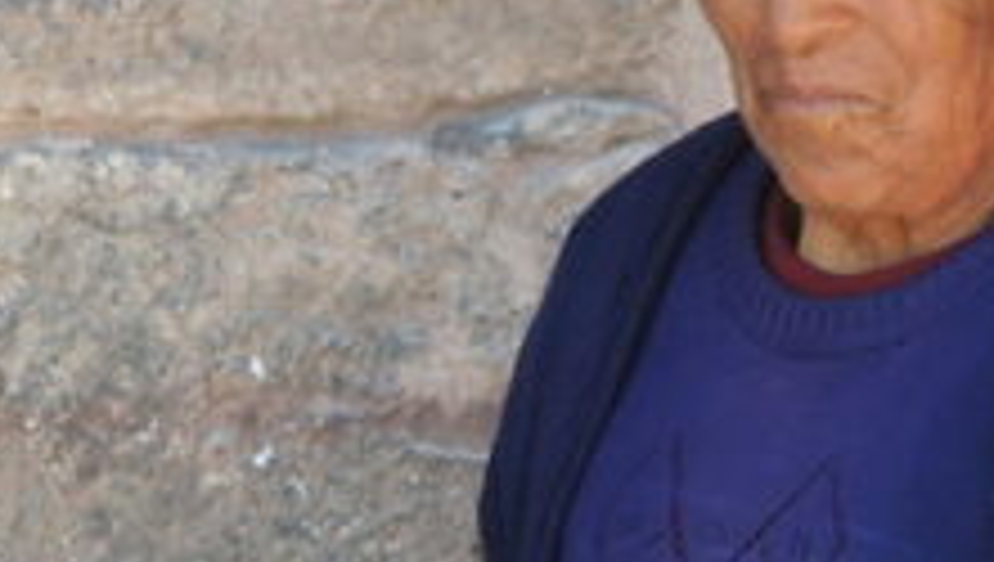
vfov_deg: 0.8
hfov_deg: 1.3
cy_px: 171
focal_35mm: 1624
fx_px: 42861
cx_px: 382
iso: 400
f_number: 4.9
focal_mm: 98.1
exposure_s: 1/200
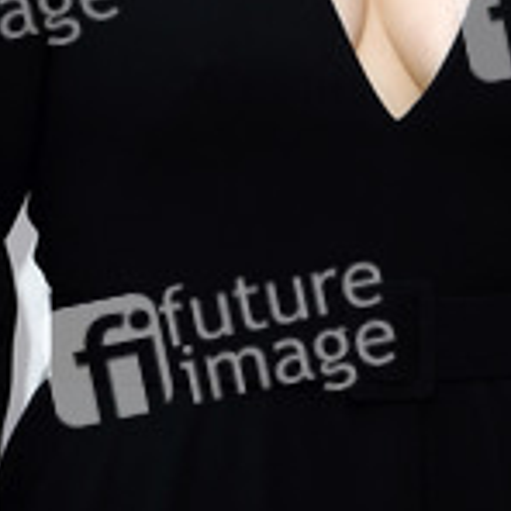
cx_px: 319
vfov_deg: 4.0
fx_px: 7315
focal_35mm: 438
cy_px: -173
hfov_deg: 4.0
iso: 800
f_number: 8
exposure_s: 1/250
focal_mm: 190
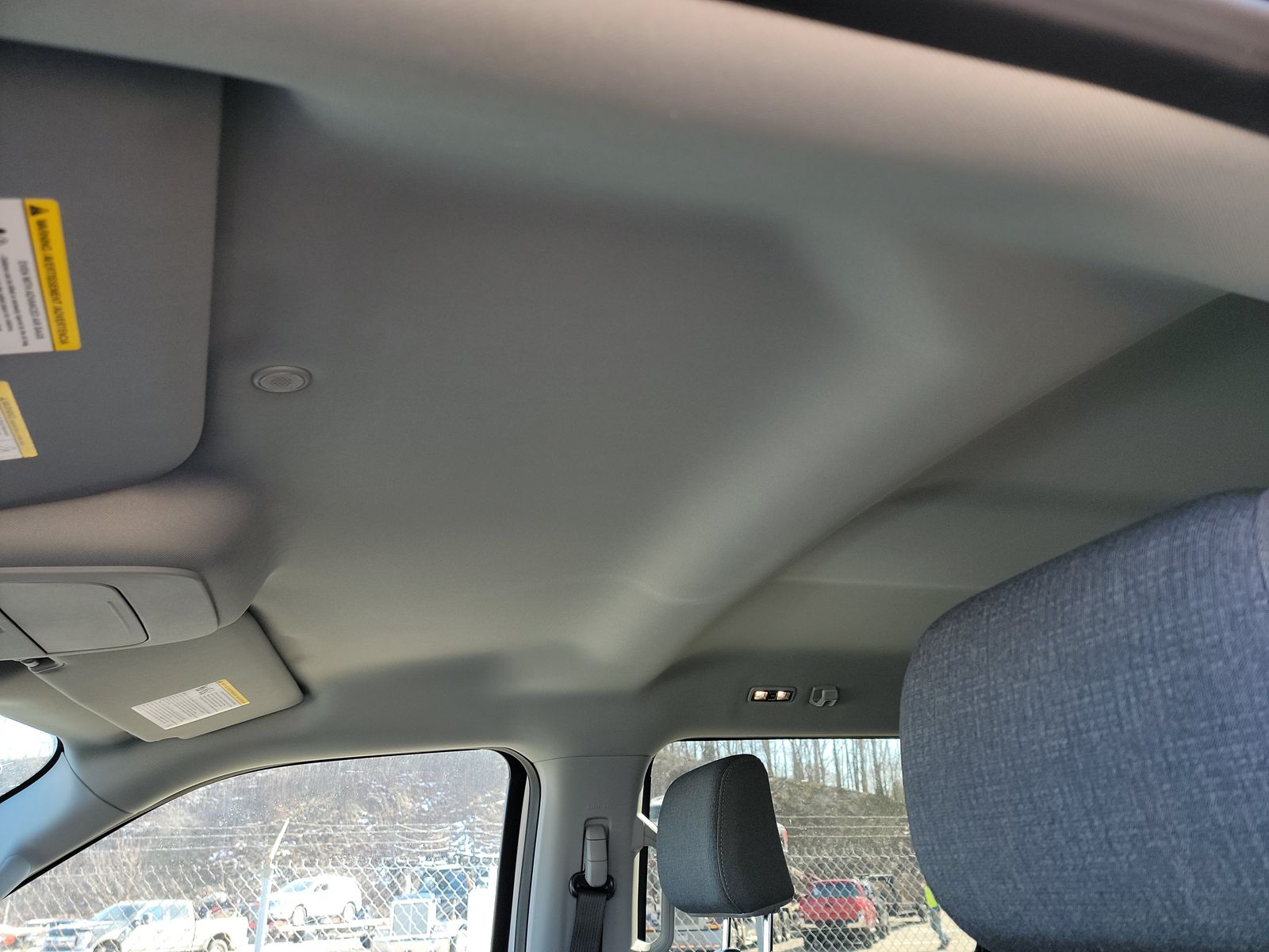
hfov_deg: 71.6
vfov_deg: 56.8
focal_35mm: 24
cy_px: 476
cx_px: 634
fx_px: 880
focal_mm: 6.7
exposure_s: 1/59
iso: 64
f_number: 1.8
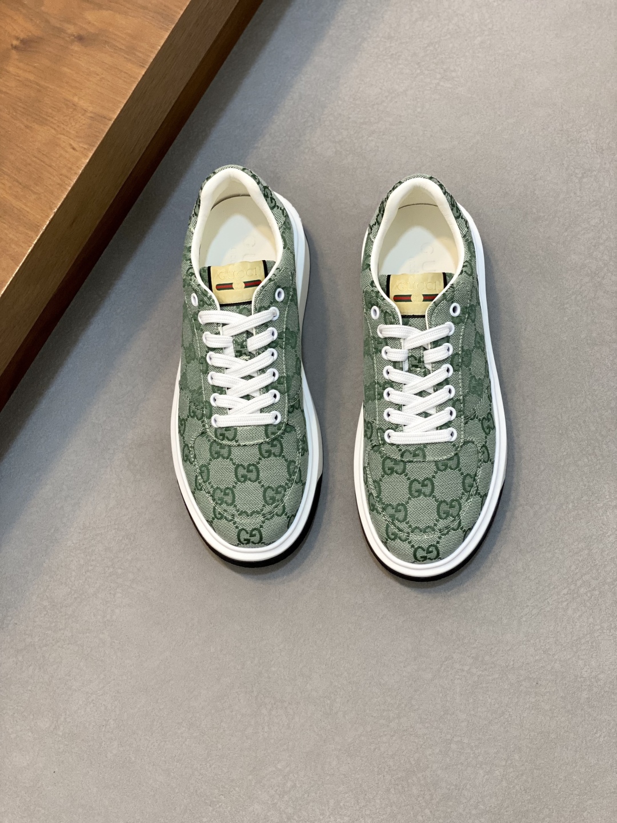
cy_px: 412
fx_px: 1236
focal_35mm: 52
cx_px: 308
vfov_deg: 36.8
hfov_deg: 28.0
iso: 100
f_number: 2
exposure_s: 1/100
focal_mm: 6
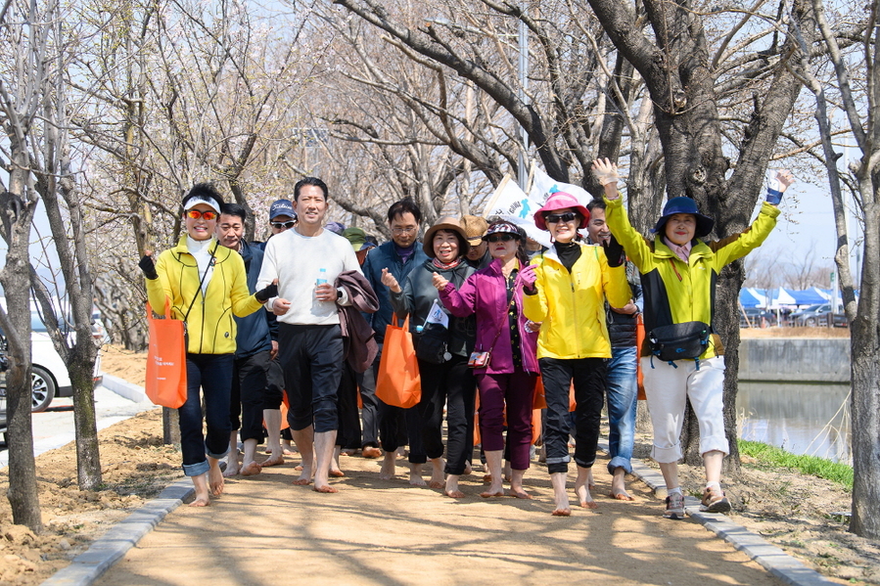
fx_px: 1955
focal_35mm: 80
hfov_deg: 25.4
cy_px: 293
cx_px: 440
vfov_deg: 17.1
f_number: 4.5
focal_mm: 80
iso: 100
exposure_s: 1/500
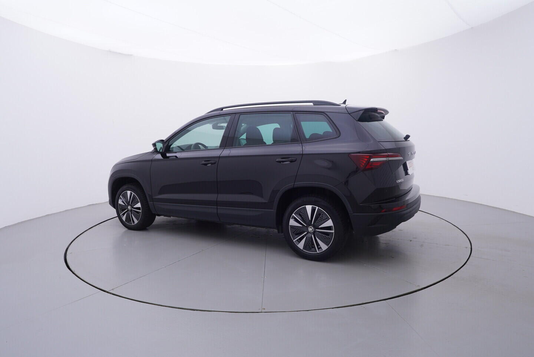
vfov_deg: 56.2
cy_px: 178
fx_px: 334
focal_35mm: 22
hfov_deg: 77.3
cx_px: 267
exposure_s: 1/80
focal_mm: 15
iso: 200
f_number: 5
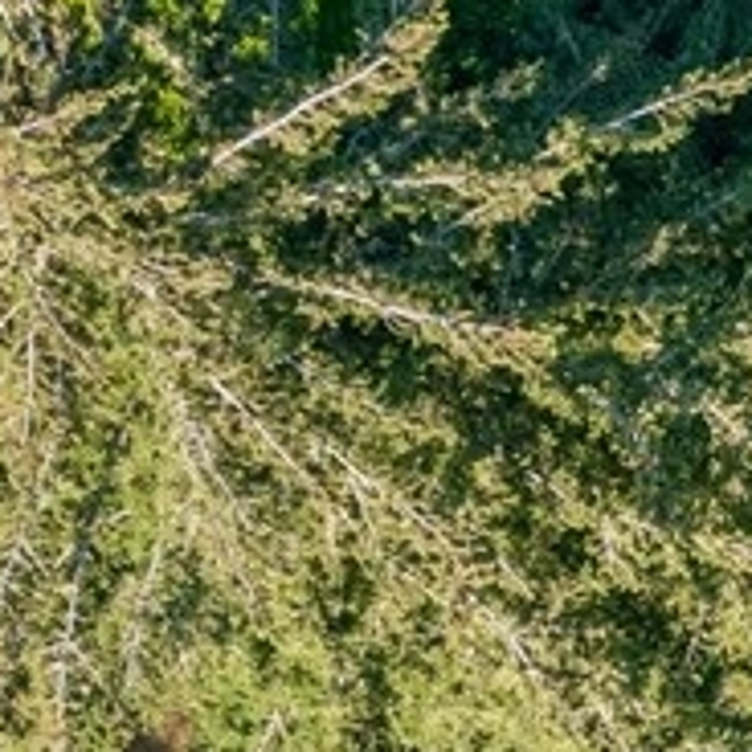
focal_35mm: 172
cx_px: 1465
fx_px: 4227
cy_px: 842
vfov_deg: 10.0
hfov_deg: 9.5
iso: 100
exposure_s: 1/30
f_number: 2.8
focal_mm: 8.38
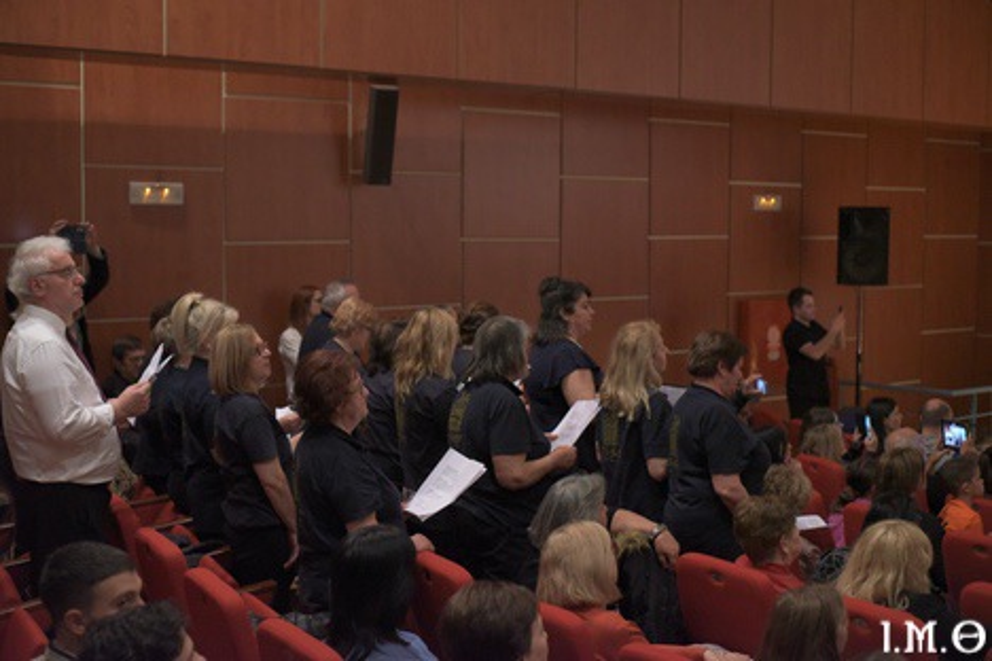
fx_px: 1378
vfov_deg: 27.0
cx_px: 496
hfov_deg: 39.6
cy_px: 330
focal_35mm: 50
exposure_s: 1/200
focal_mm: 50
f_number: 4
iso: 8000
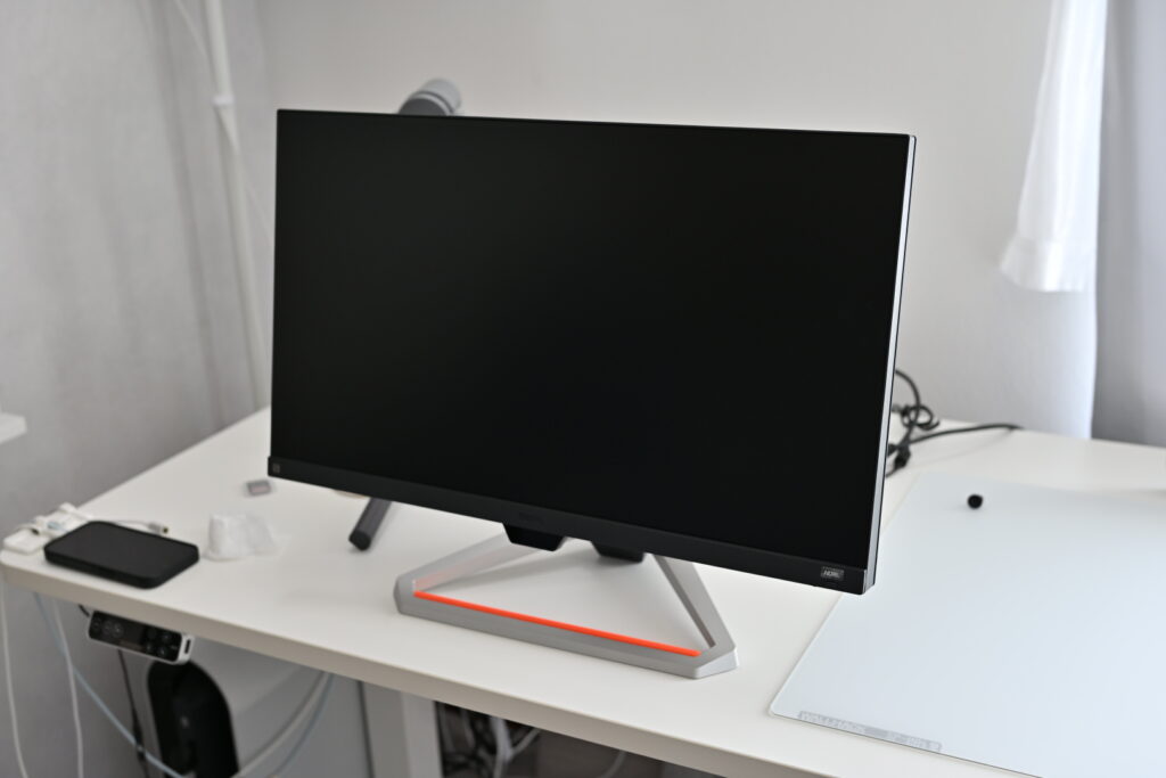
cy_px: 389
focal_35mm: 40
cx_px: 583
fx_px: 1296
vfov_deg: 33.4
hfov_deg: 48.5
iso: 250
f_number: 4
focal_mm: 40
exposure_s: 1/60
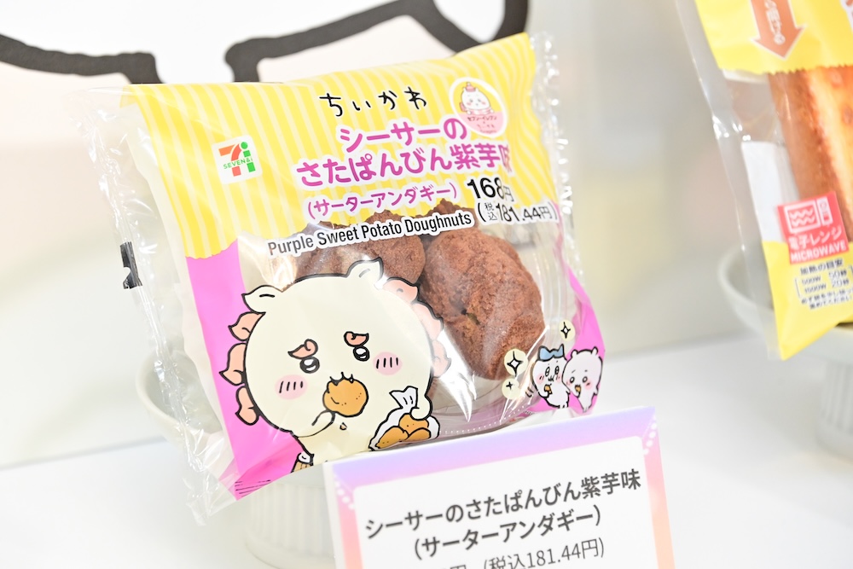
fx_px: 4028
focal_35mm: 170
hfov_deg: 12.1
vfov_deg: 8.1
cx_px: 426
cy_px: 284
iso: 6400
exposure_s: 1/250
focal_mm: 170
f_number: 6.3
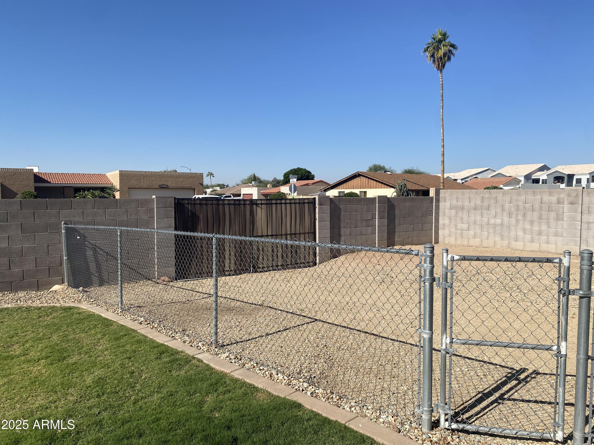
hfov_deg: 67.3
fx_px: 446
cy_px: 222
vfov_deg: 53.1
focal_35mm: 26
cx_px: 297
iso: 32
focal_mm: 4.25
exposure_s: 1/4274
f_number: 1.8
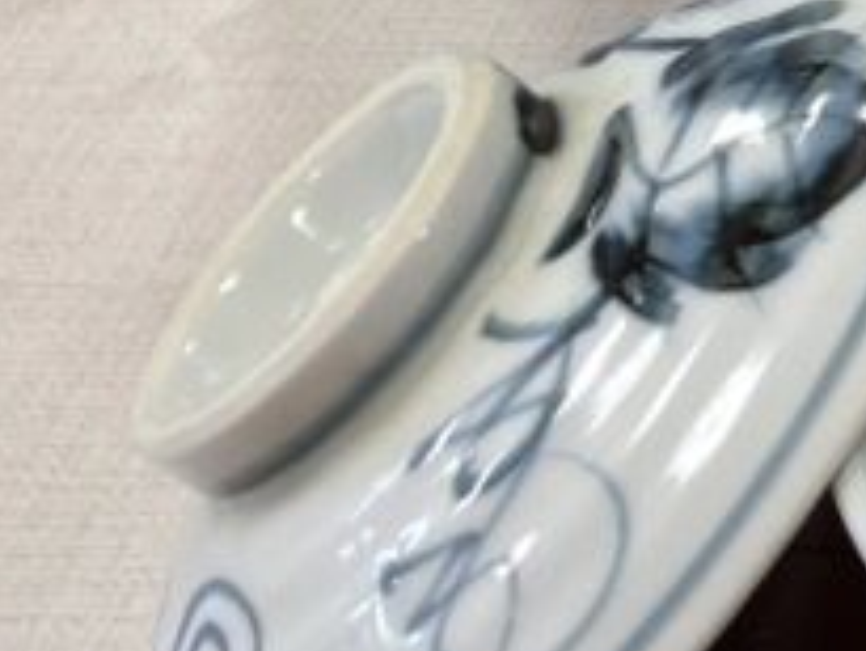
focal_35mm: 130
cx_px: 1909
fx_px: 3254
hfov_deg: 12.6
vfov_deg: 11.1
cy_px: -228
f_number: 1.6
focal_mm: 4.2
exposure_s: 1/60
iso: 64
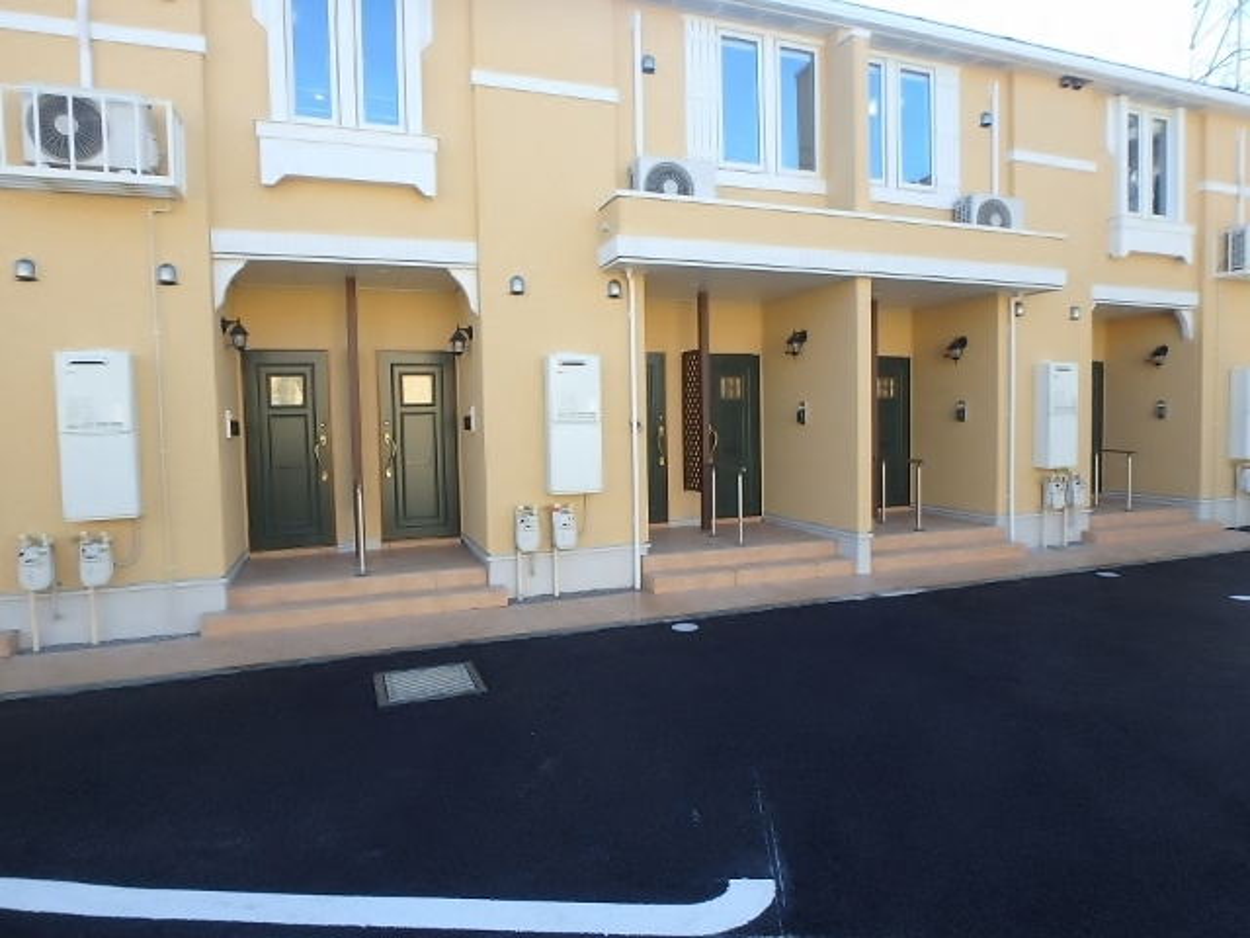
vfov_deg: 63.4
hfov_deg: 79.0
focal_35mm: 21
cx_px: 625
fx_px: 758
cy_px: 469
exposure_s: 1/200
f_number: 3.5
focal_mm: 3.7
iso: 125
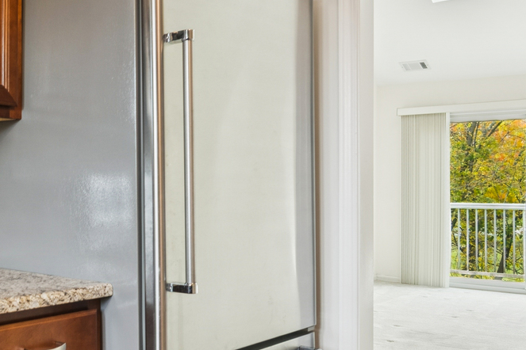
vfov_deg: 30.5
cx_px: 78
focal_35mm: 44
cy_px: 200
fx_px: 643
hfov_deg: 41.8
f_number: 8
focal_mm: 12
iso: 200
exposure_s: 1/10
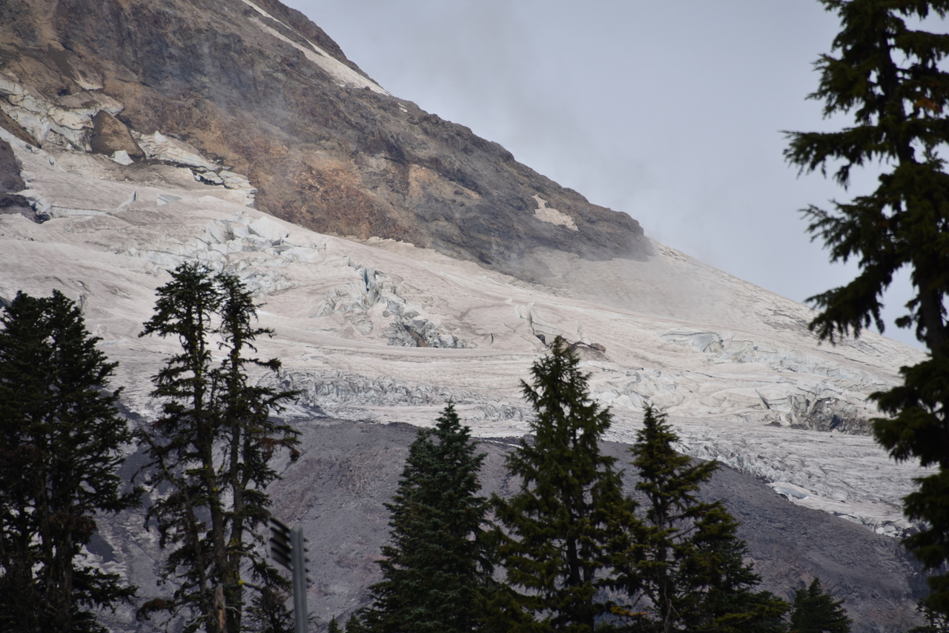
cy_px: 316
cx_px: 474
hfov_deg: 6.9
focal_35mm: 300
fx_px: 7910
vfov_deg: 4.6
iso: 100
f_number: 8
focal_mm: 300
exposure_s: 1/640
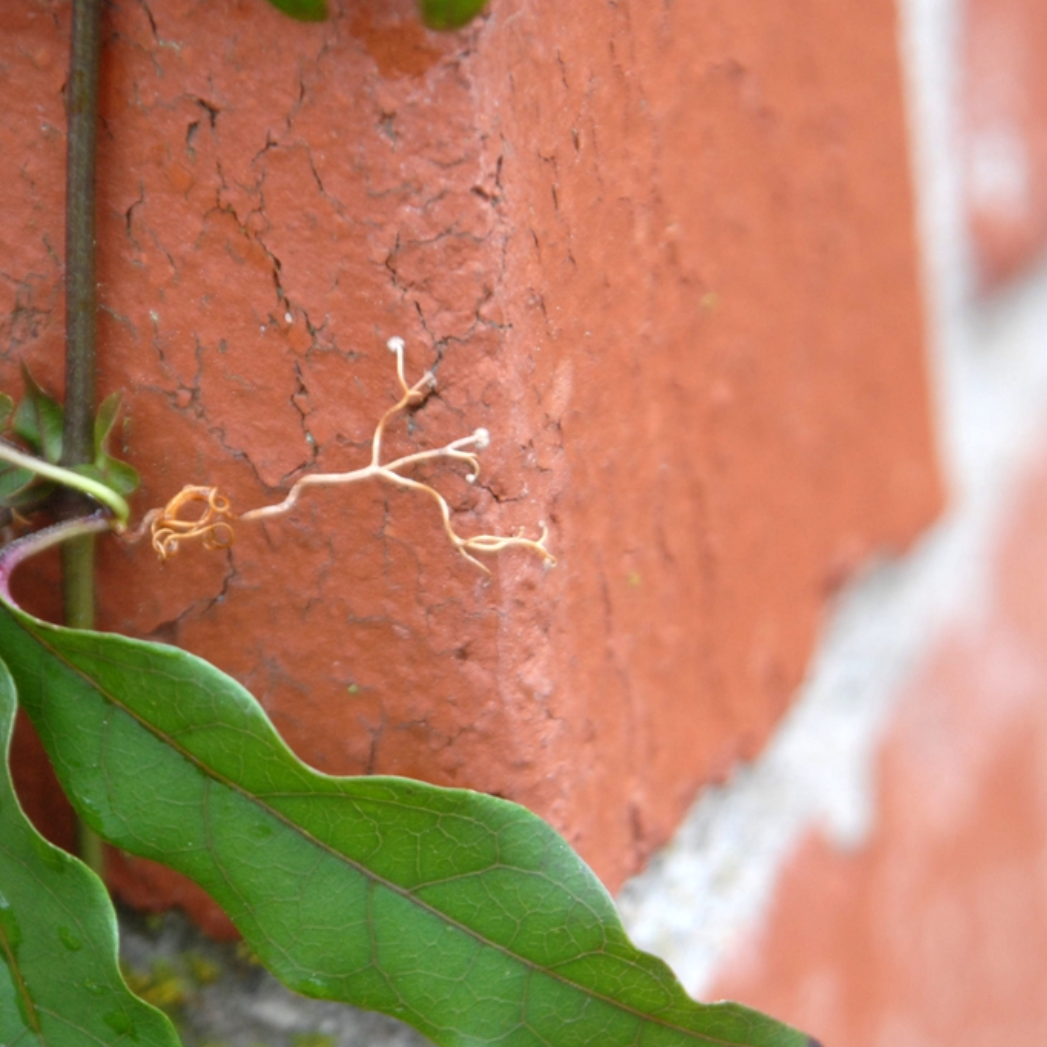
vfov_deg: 7.6
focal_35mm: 230
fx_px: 7871
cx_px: 278
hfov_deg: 7.6
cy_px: 524
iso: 400
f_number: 5.6
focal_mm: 120
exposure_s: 1/50
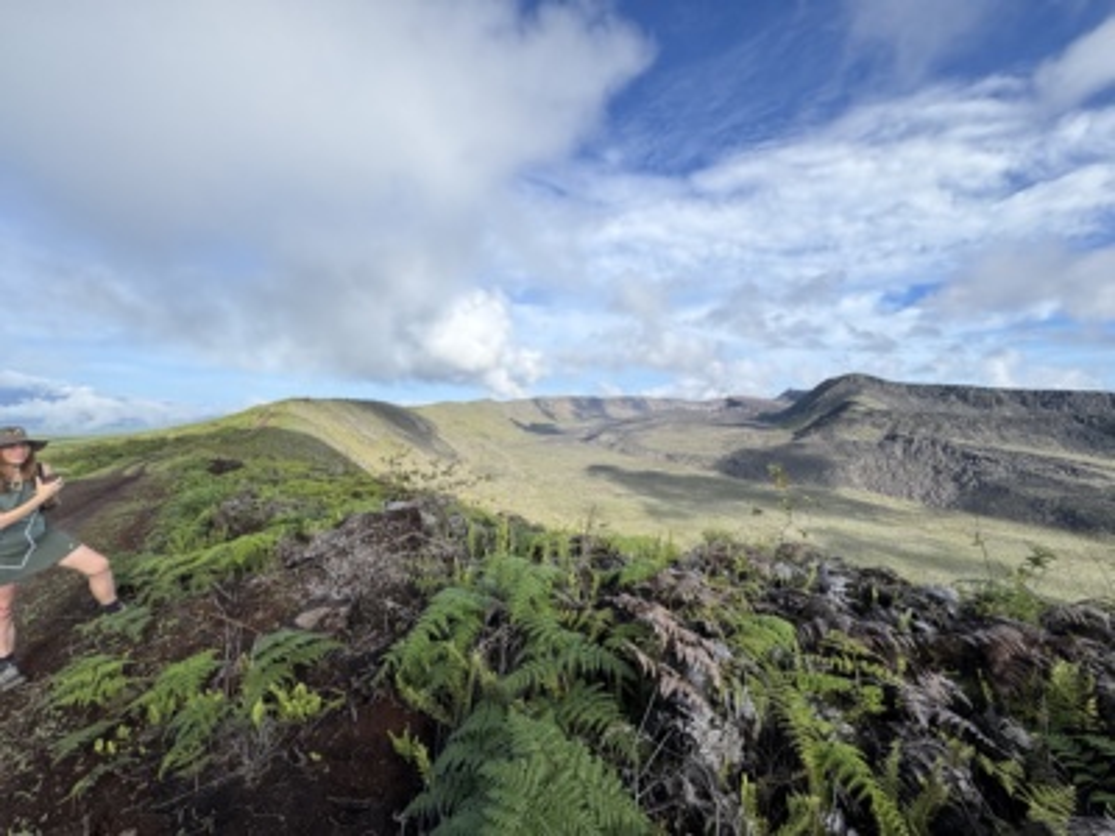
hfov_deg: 102.1
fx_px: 451
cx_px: 558
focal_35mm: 14
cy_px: 418
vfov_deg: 85.7
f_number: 2.2
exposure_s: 1/2770
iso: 50
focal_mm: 2.22
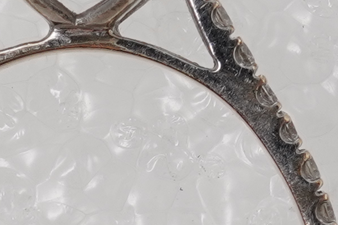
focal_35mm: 294
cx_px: 102
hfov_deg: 7.0
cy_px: 218
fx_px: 2762
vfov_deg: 4.7
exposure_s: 1/125
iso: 400
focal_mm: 30
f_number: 22
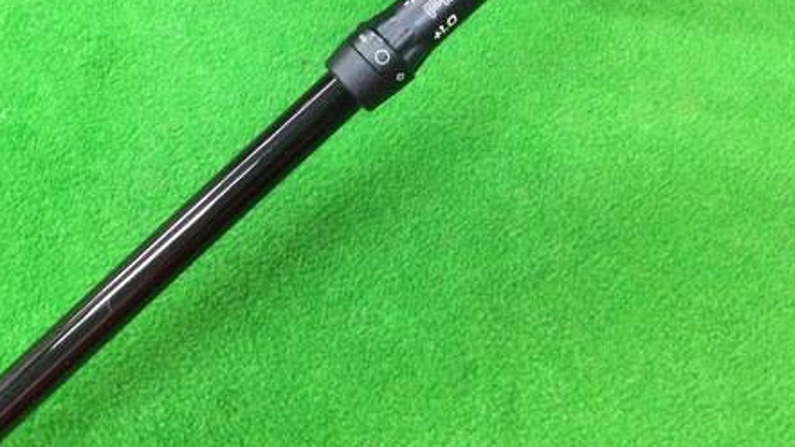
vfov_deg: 23.7
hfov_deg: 41.6
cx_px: 270
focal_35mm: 49
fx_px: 1033
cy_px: 36
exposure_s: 1/30
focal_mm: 3.3
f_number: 2.4
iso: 200
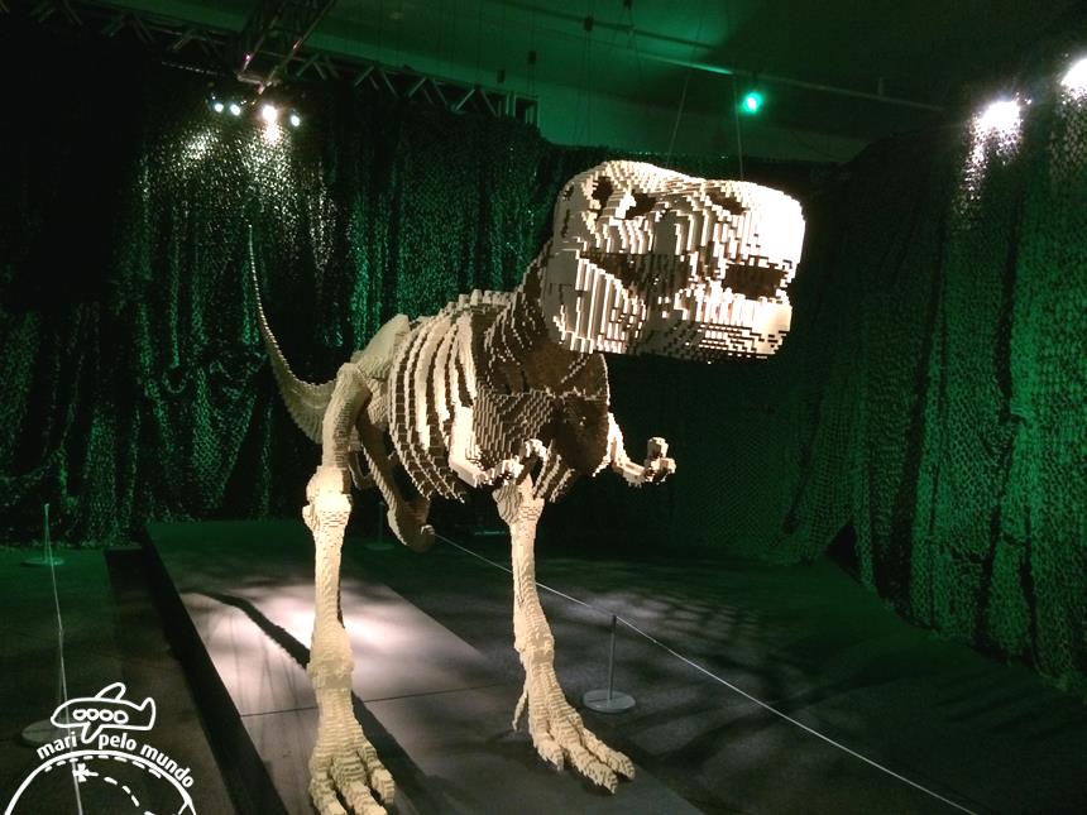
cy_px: 408
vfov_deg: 48.2
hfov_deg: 61.7
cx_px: 544
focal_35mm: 29
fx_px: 911
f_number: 2.2
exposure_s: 1/15
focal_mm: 4.15
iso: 400
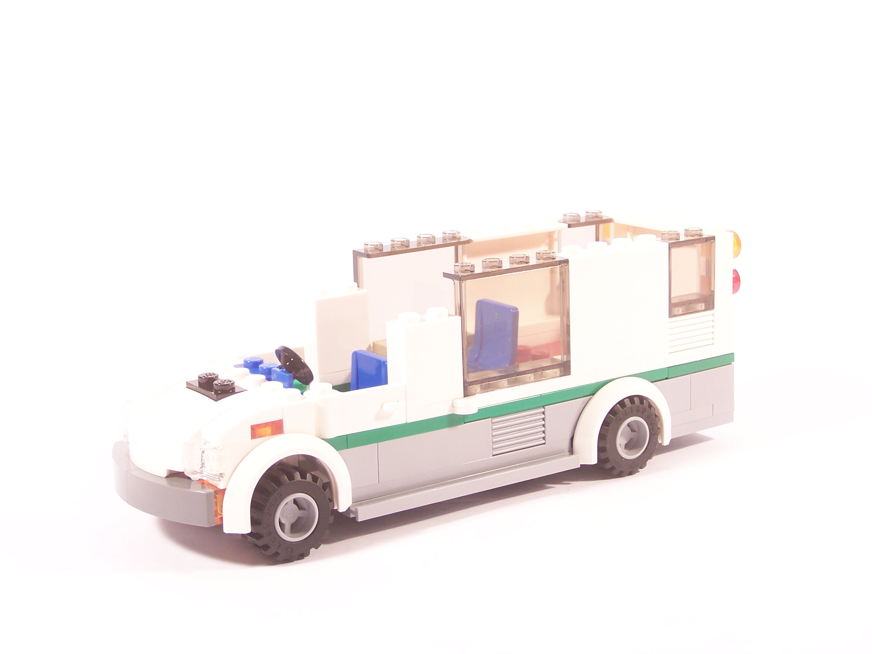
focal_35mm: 64
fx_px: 1612
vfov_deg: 22.9
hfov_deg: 30.3
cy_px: 327
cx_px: 436
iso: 100
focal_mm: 10.7
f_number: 3.2
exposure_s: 1/10
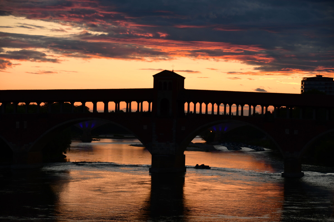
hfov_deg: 18.2
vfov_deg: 12.2
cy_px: 111
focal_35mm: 112
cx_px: 167
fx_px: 1044
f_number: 5.3
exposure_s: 1/125
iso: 200
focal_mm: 75
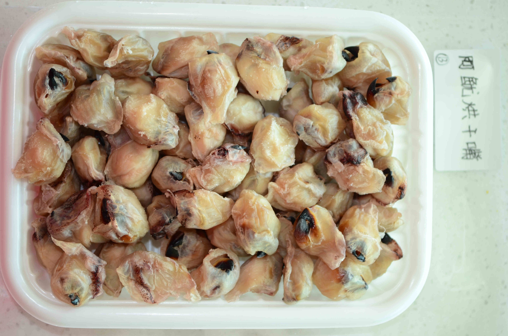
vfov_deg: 19.6
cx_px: 254
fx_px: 972
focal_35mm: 69
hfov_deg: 29.3
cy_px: 168
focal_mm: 46
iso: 125
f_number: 5.3
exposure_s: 1/20
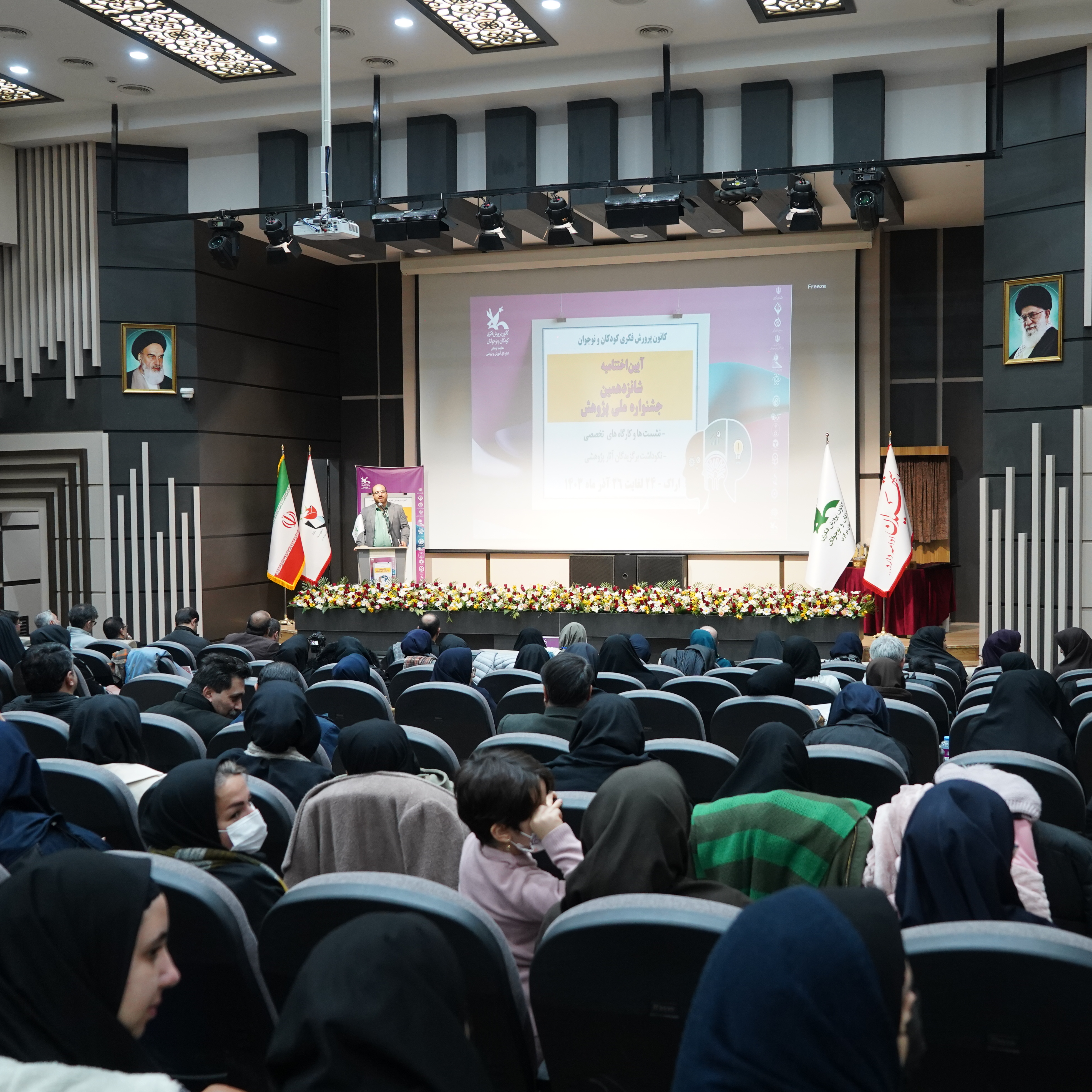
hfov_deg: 46.9
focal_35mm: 35
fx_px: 1249
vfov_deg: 47.2
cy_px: 550
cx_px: 670
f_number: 4
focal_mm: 27
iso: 2500
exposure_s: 1/160
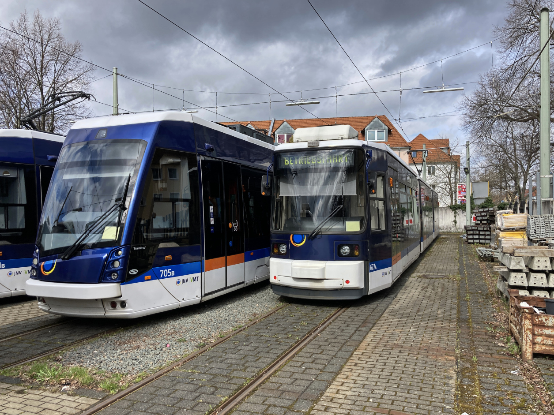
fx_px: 464
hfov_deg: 61.7
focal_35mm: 29
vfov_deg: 48.2
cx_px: 282
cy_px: 208
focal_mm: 3.99
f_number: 1.8
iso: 20
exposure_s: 1/1473
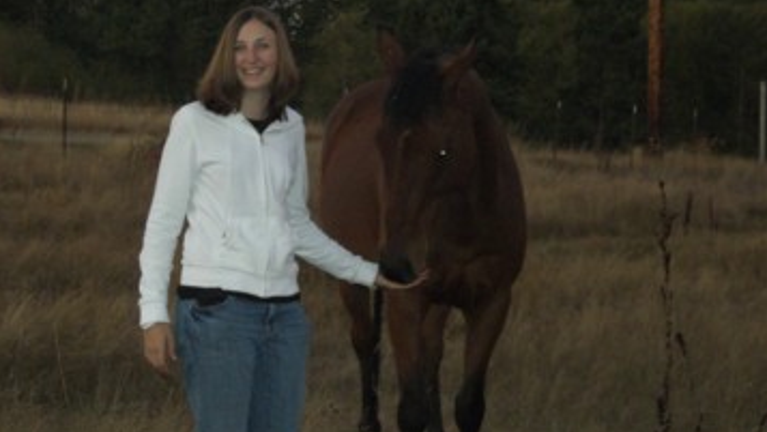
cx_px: 382
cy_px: 165
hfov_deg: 24.2
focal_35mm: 88
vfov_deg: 13.7
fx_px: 1790
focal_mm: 13.23
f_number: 4.4
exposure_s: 1/60
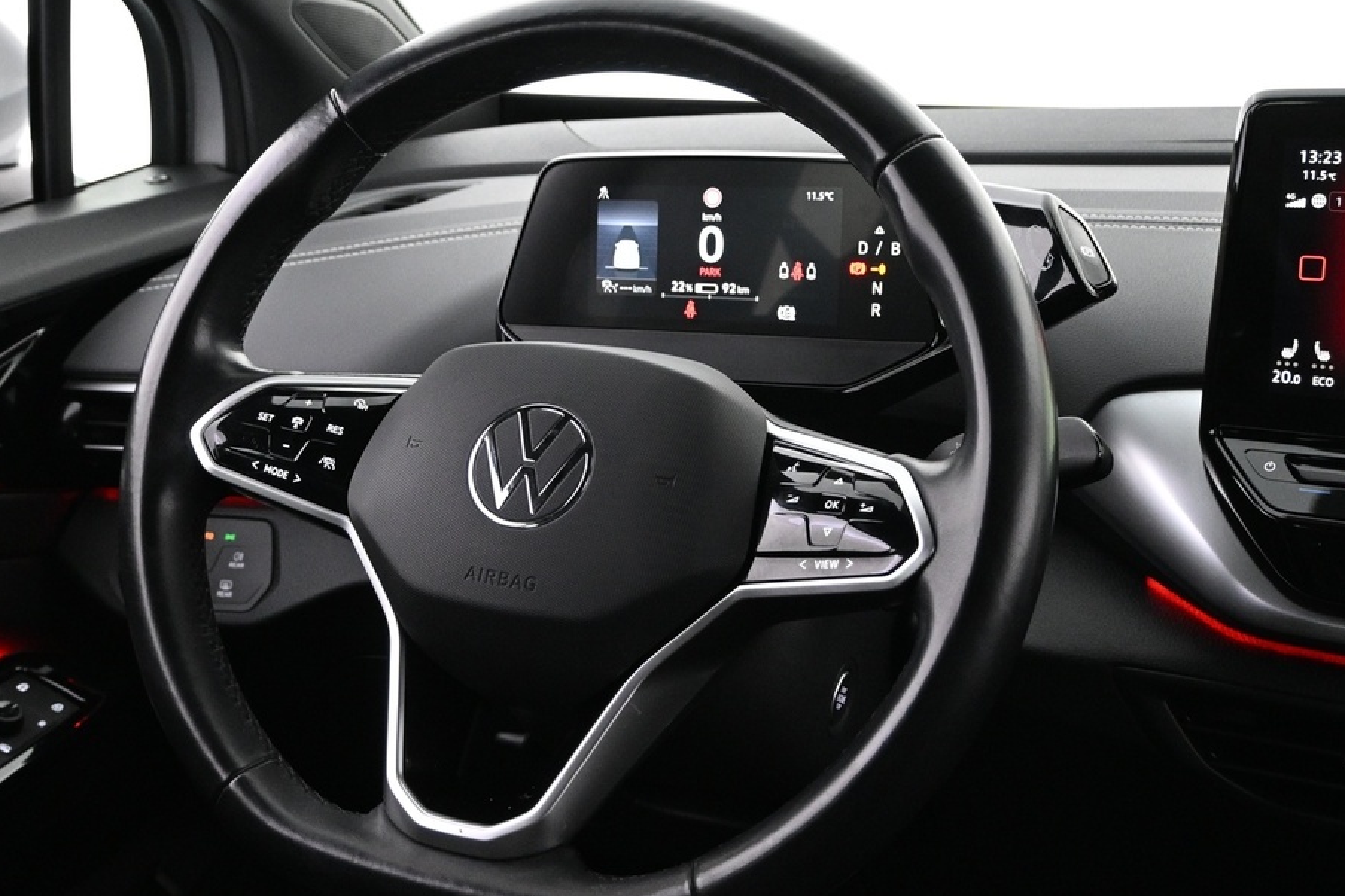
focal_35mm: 52
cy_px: 478
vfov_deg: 25.8
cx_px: 593
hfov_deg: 37.8
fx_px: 1959
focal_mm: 19.5
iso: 1600
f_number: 3.8
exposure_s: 1/25
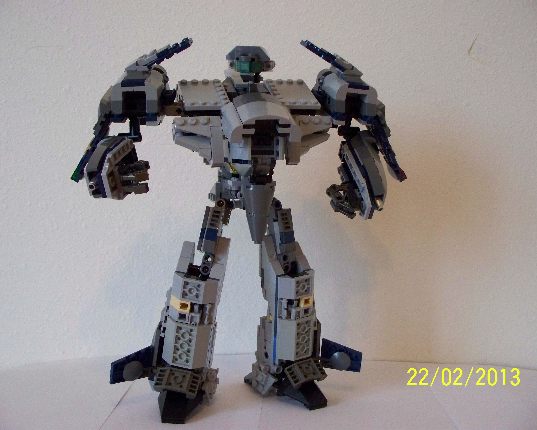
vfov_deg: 30.8
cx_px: 266
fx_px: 779
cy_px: 215
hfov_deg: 38.0
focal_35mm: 49
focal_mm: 9.86
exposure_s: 1/60
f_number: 2.9
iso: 320
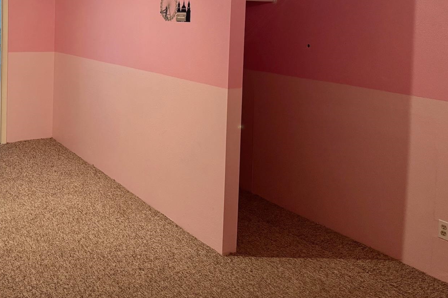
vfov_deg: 31.3
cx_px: 105
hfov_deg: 45.5
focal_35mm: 41
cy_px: 38
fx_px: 510
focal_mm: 6.76
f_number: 1.78
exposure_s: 1/60
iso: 500
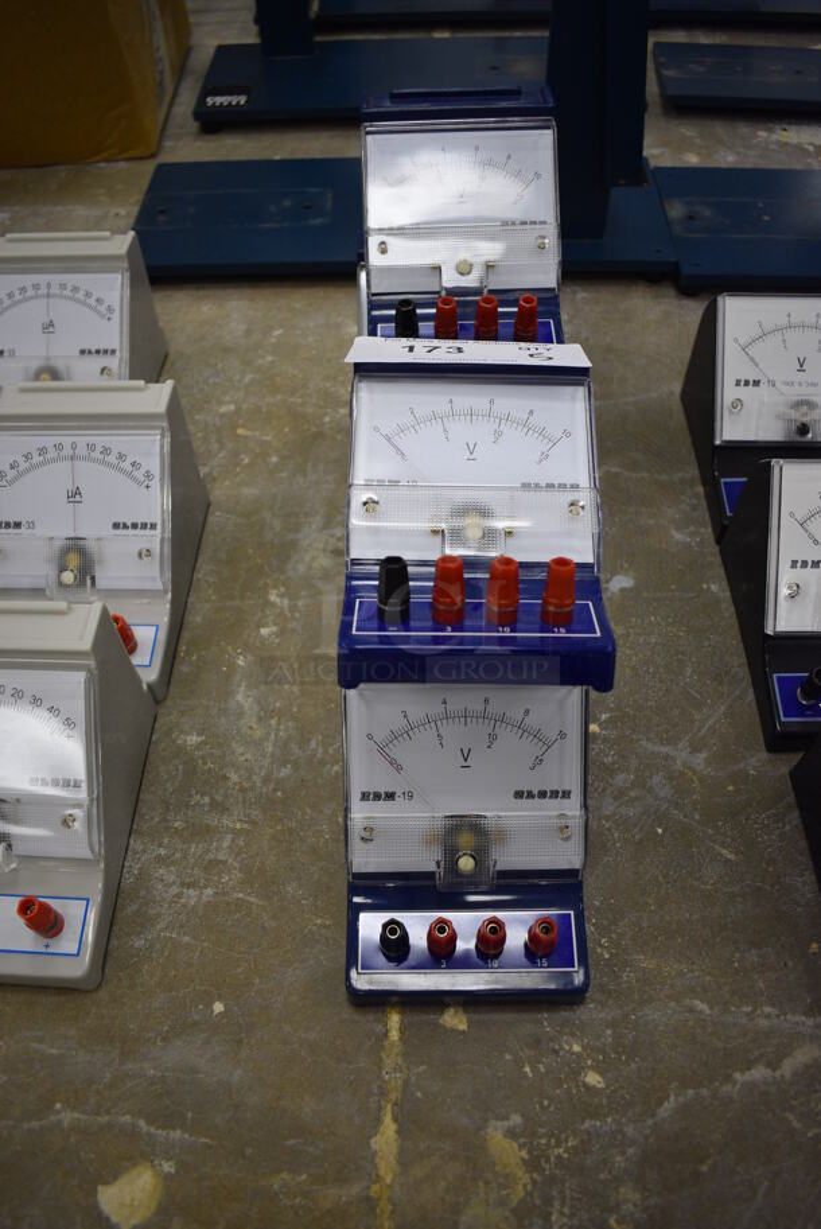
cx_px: 410
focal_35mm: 27
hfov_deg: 48.0
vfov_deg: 67.3
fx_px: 922
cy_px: 614
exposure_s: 1/125
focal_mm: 18
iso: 800
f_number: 3.5
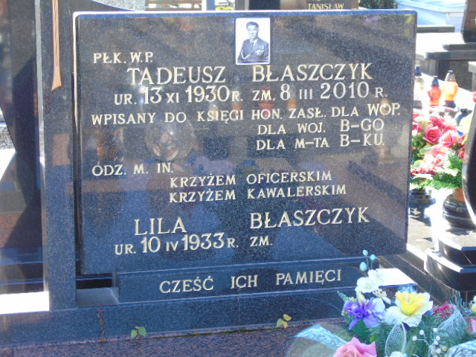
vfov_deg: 18.0
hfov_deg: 23.8
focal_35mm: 82
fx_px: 1128
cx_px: 238
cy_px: 178
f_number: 4.1
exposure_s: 1/40
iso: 80
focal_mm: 15
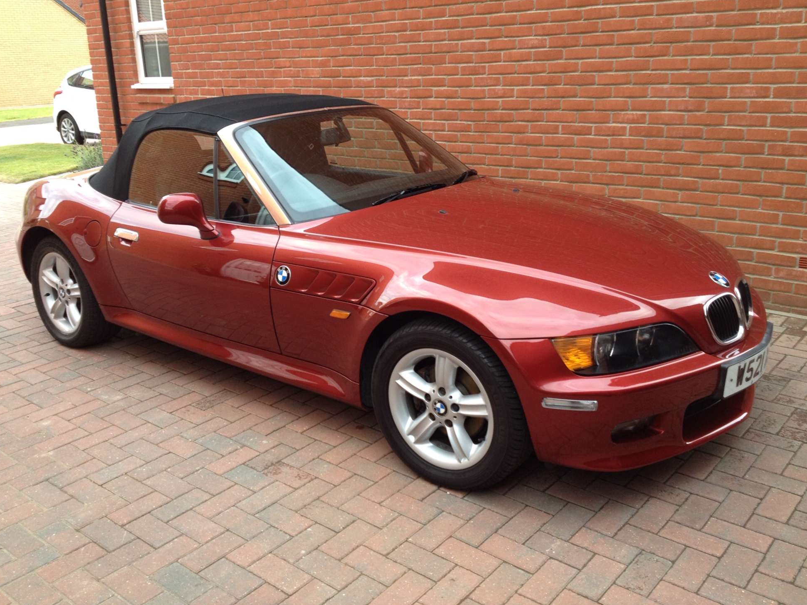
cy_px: 297
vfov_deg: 39.7
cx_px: 396
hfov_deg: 51.4
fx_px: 839
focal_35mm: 36
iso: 50
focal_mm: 4.28
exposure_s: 1/120
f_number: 2.4
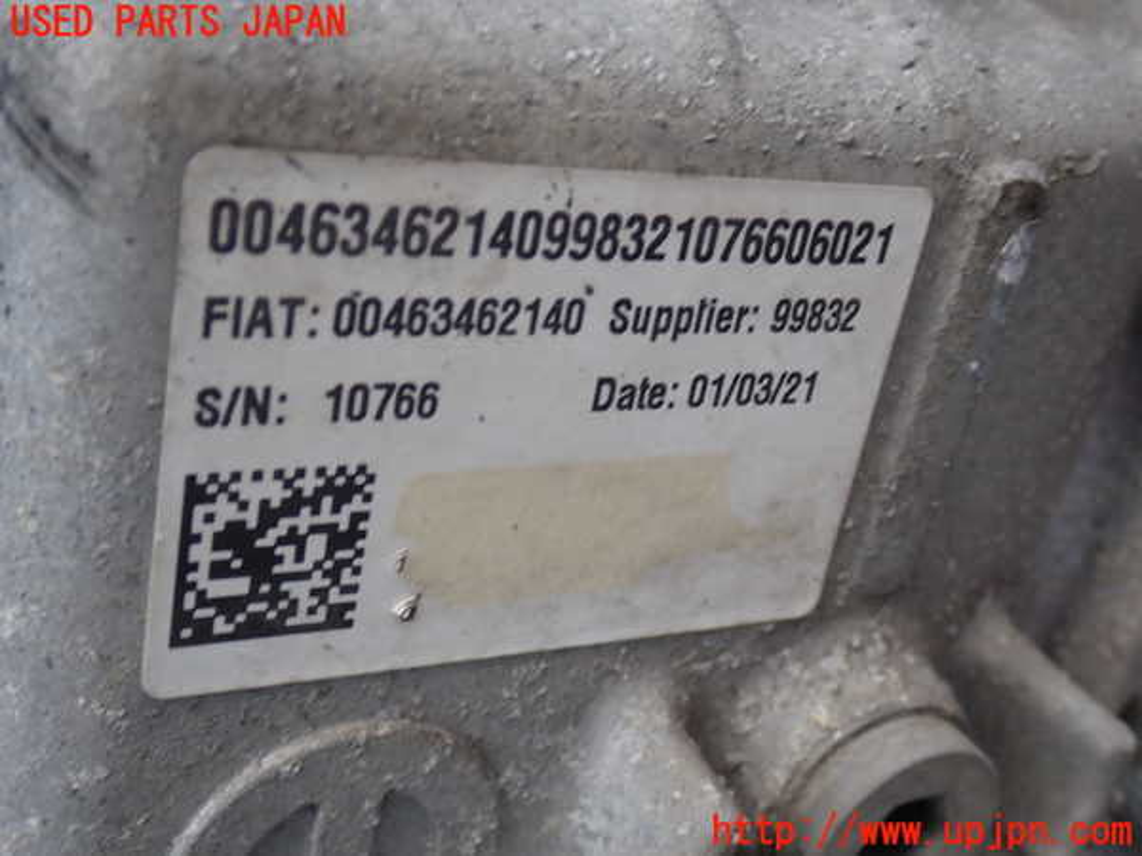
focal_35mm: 44
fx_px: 1452
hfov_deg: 42.9
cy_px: 428
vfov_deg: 32.9
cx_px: 571
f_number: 2.9
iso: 200
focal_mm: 7.84
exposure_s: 1/60
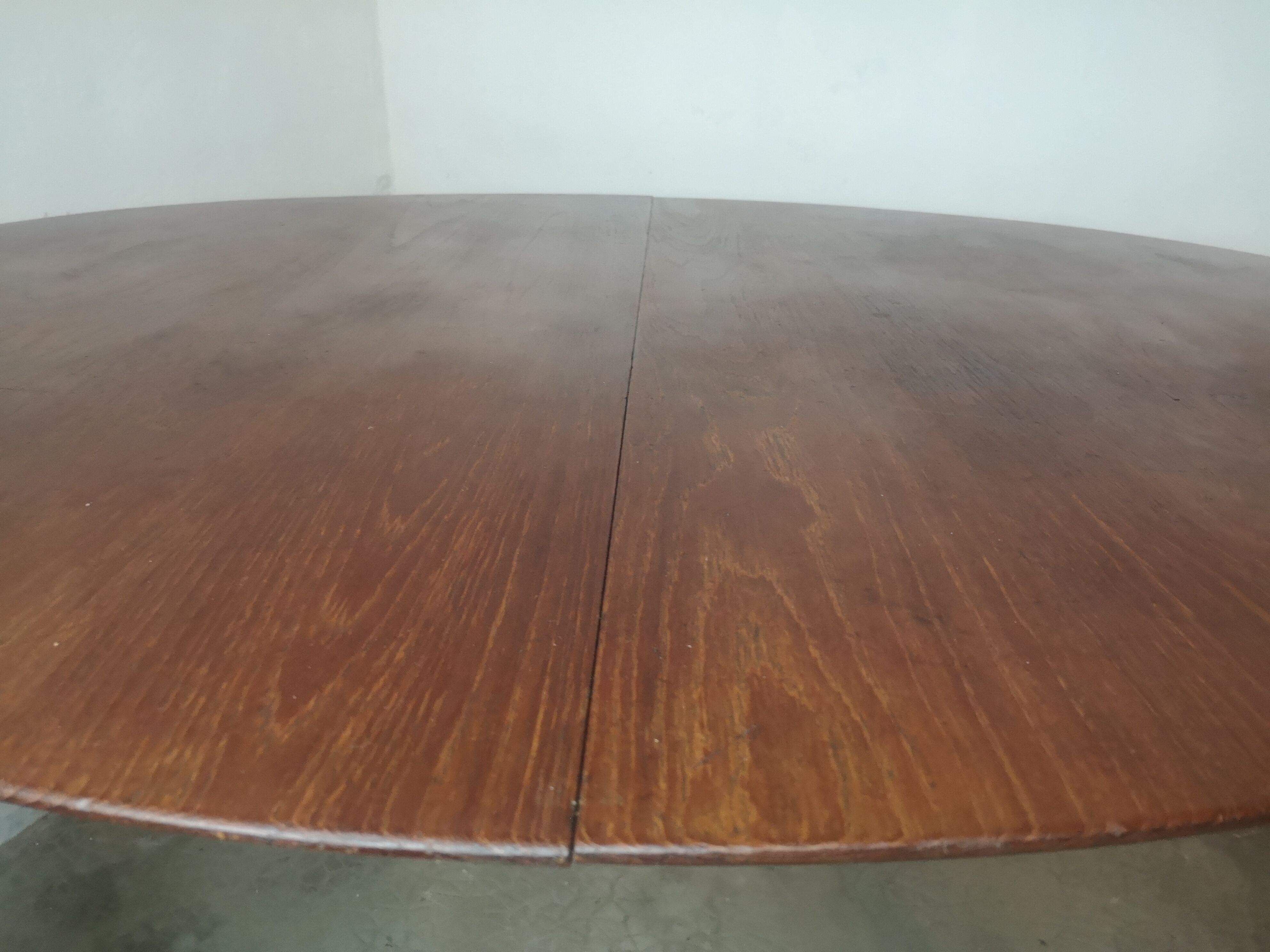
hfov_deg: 65.3
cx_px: 635
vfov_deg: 51.4
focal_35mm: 27
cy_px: 476
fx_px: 991
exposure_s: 1/33.3
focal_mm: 3.95
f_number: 1.8
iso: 320
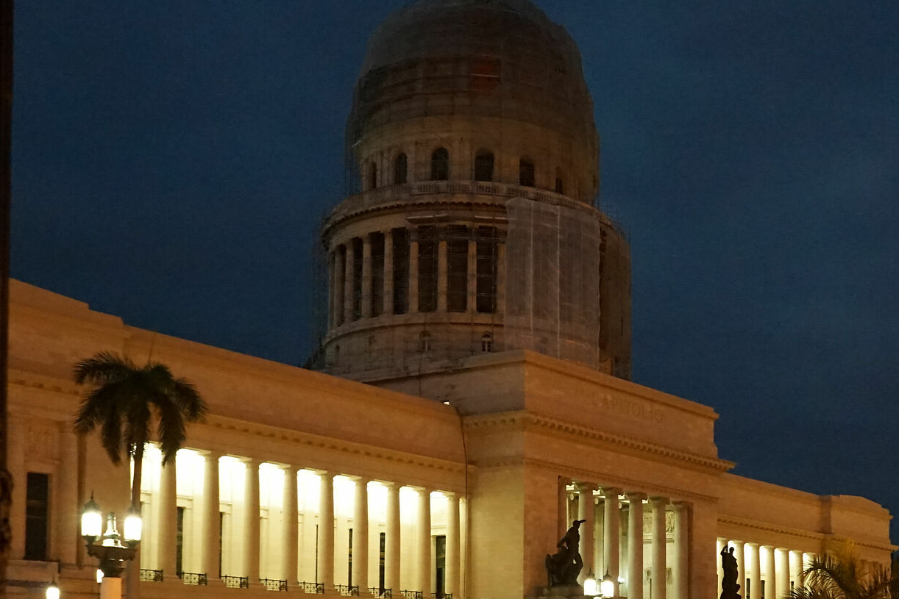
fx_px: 1374
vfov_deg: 24.4
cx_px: 640
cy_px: 439
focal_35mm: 55
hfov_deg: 35.7
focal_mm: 28
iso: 6400
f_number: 6.3
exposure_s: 1/15
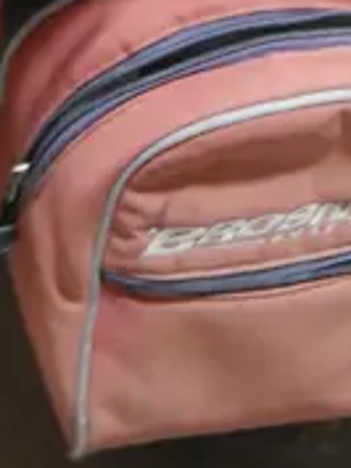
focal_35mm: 162
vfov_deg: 10.3
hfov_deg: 9.2
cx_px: 234
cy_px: -703
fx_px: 2188
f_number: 3.5
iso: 400
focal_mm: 14
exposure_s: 1/60
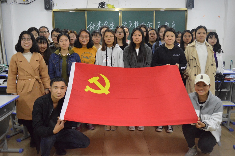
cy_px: 78
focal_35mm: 30
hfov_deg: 62.0
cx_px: 118
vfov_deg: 43.5
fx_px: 196
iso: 3200
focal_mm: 20
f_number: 3.8
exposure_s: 1/80
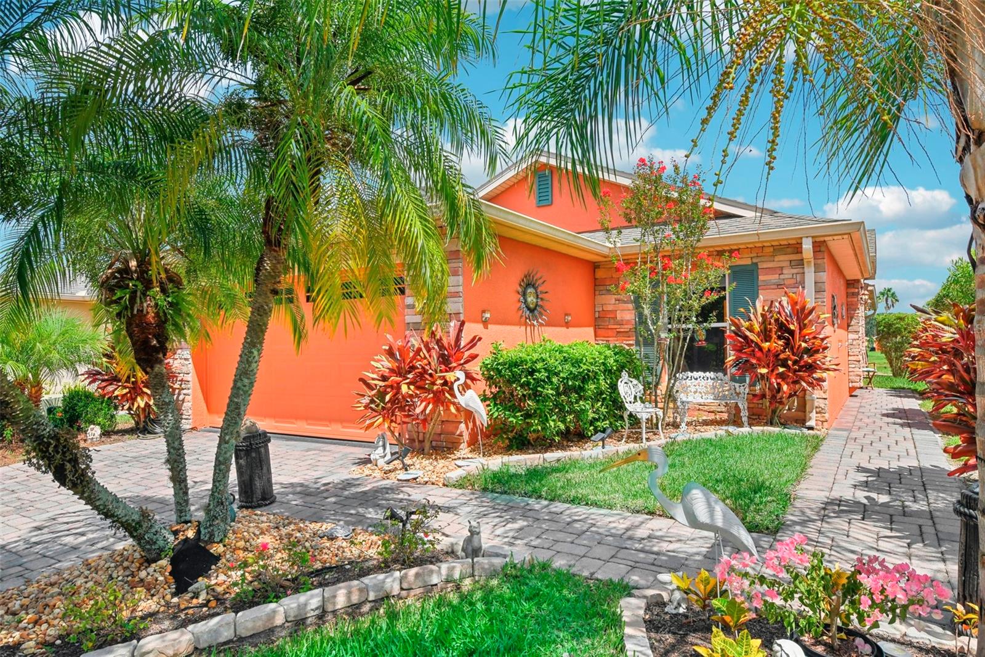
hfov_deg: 84.0
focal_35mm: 20
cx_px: 492
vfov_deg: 61.9
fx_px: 547
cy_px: 328
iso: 400
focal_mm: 20
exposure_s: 1/640
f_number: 8
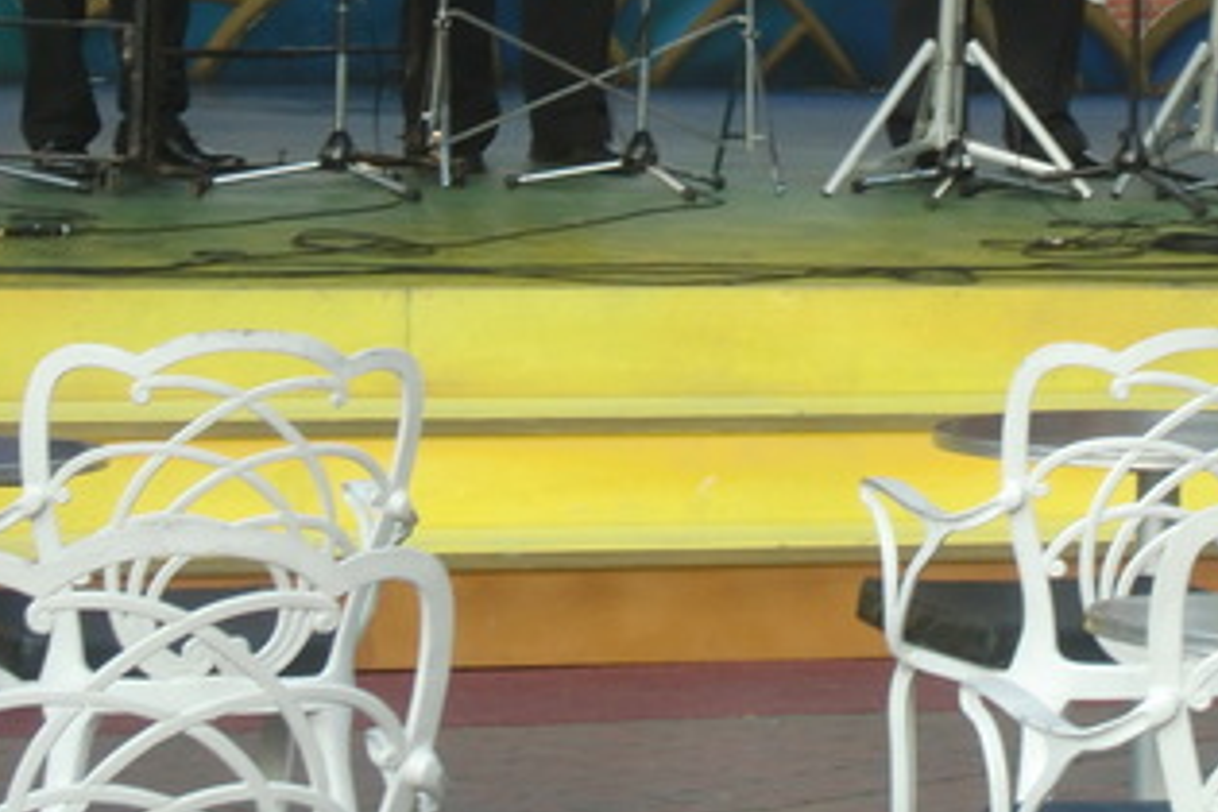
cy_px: -122
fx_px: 7274
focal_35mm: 215
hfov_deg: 9.6
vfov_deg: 6.4
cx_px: 920
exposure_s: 1/100
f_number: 5.2
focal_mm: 16.5
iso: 64
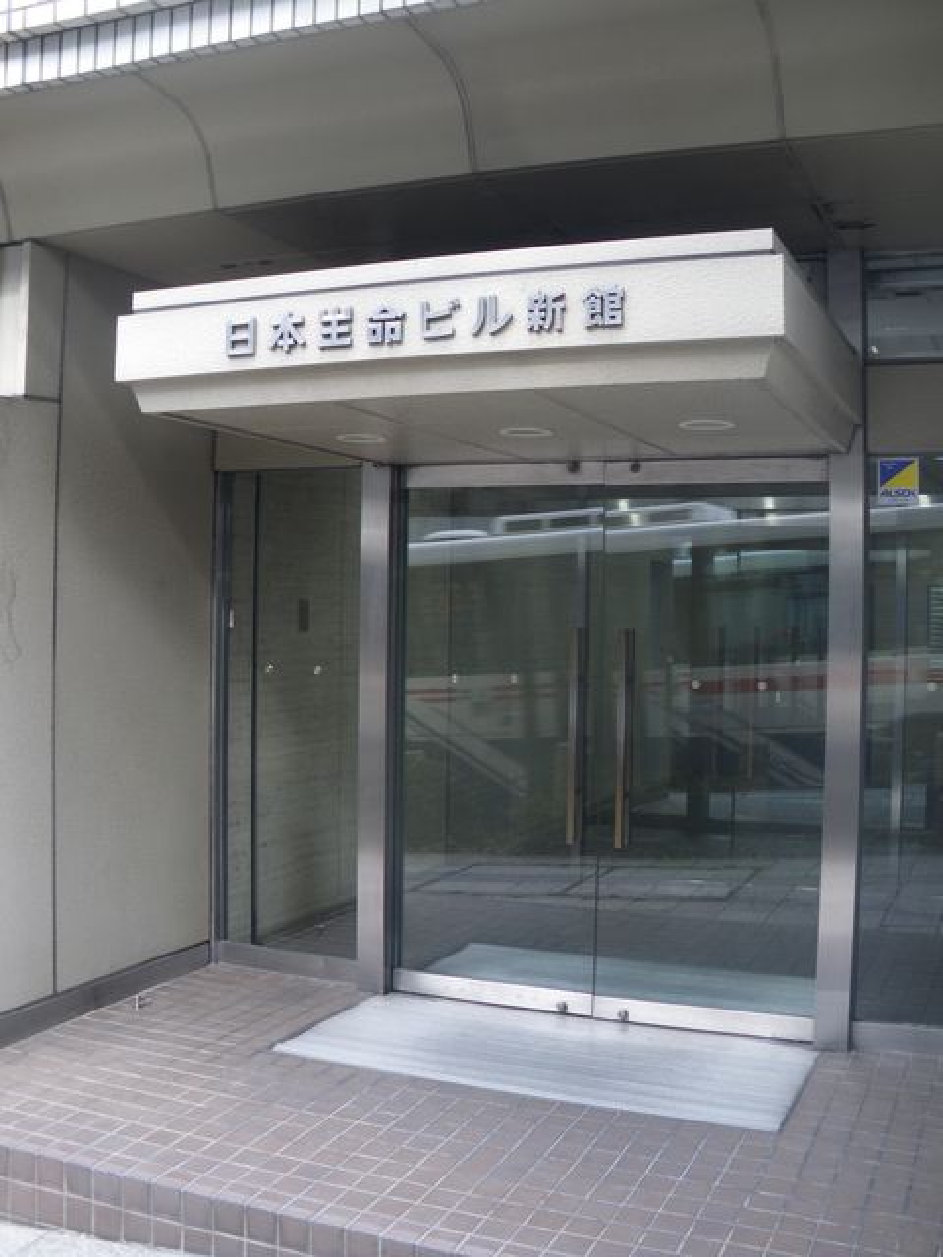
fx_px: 1308
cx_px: 472
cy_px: 628
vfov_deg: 51.4
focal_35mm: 36
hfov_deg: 39.7
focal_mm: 6.3
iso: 80
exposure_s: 1/50
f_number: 3.5
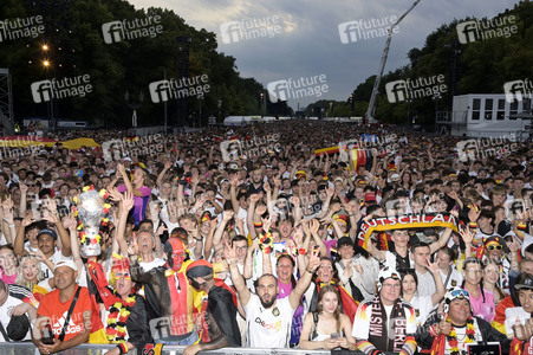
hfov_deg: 58.8
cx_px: 266
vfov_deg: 41.1
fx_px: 473
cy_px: 178
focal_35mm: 32
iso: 1250
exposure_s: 1/160
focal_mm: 32
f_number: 13
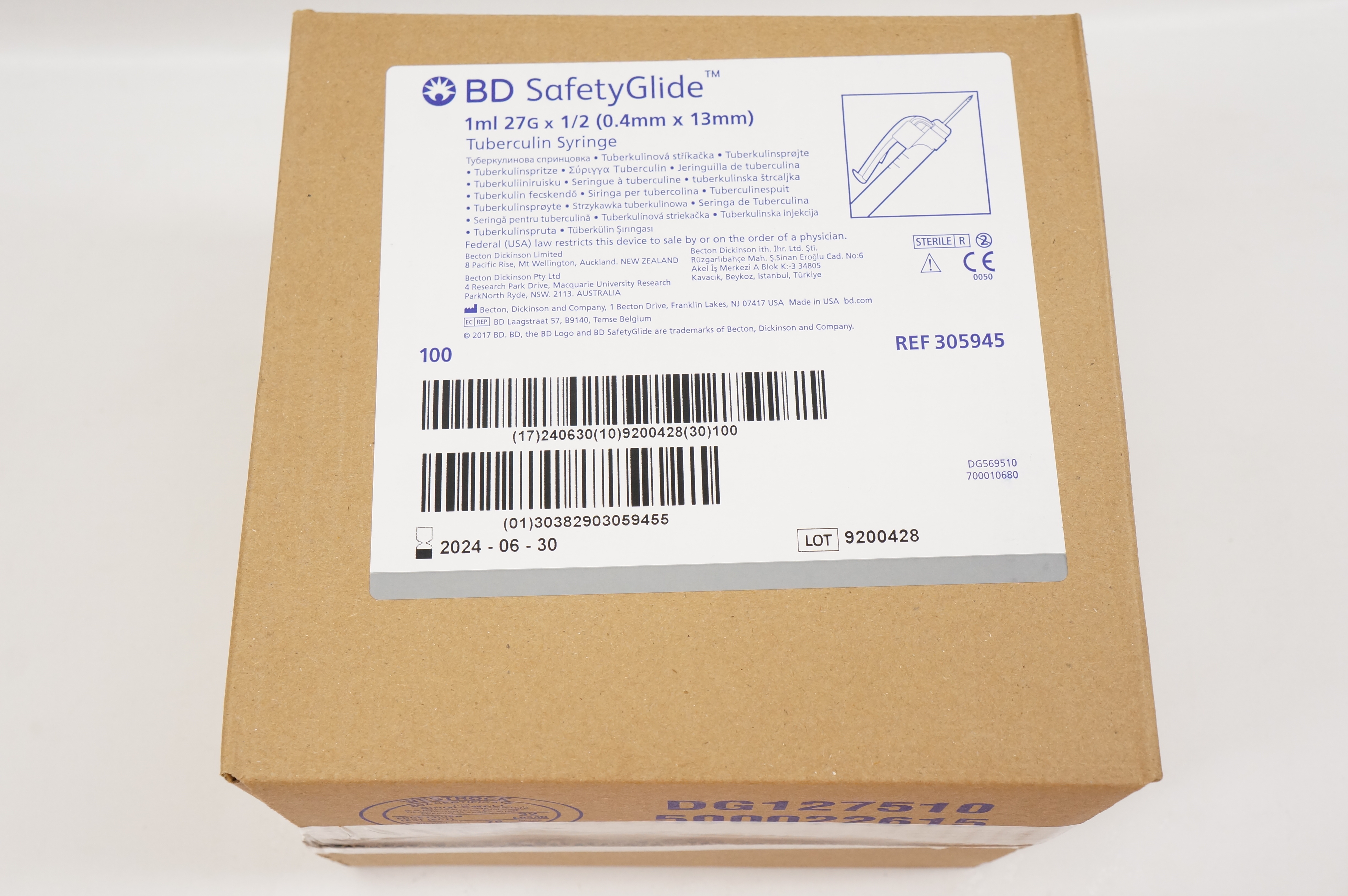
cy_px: 448
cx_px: 674
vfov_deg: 31.8
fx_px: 1571
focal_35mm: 42
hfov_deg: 46.4
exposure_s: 1/100
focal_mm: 28
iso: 800
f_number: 7.1
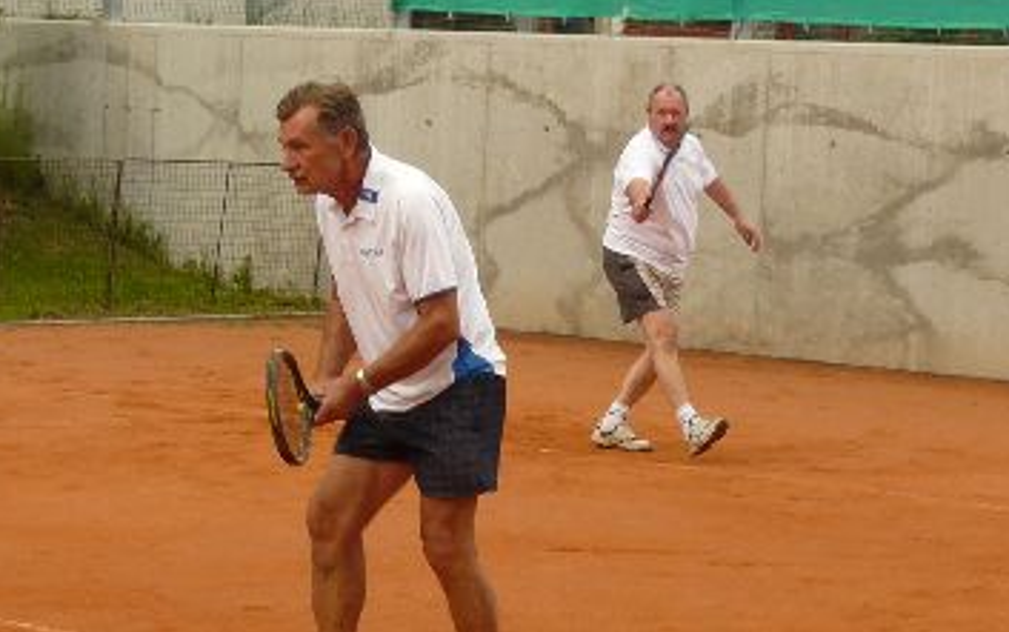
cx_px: 520
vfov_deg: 9.9
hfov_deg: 15.8
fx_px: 3632
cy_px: 440
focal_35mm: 132
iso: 100
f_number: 5.6
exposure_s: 1/200
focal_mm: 9
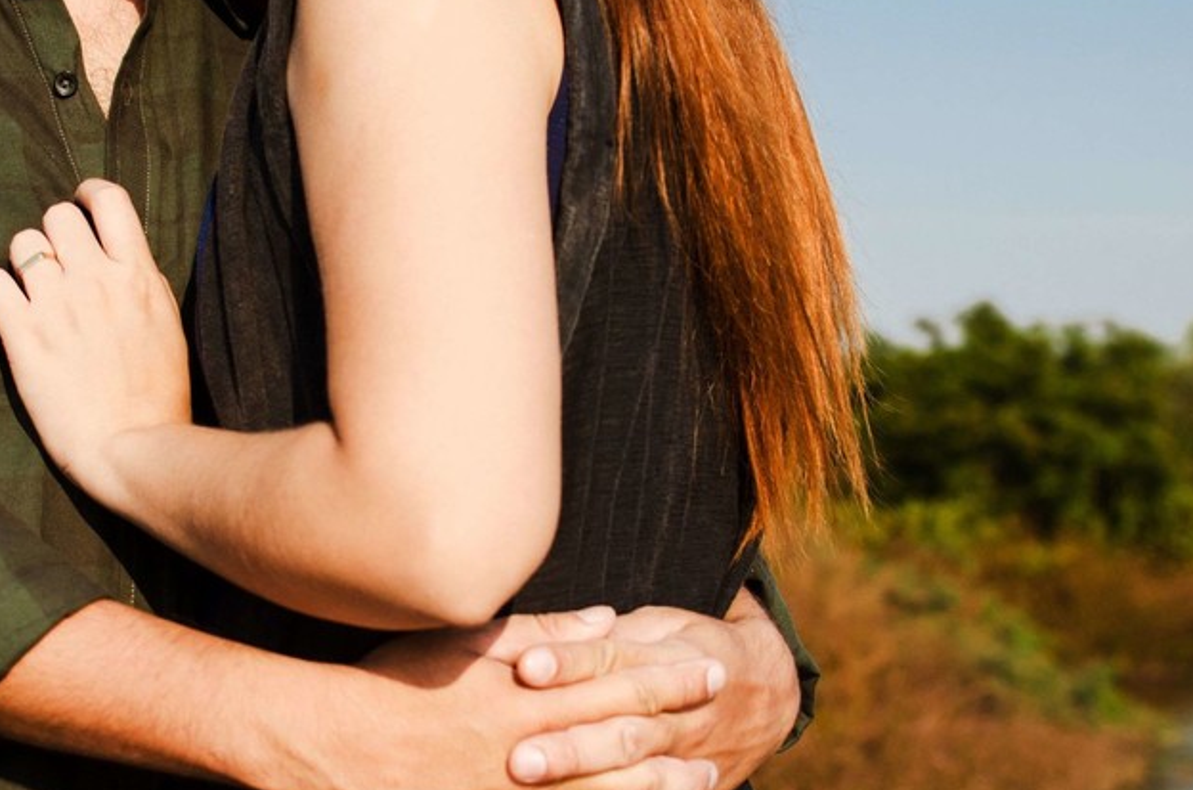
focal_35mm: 101
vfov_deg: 13.5
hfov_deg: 20.2
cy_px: 430
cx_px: 363
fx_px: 3338
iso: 320
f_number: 4
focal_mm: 35
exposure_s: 1/3200
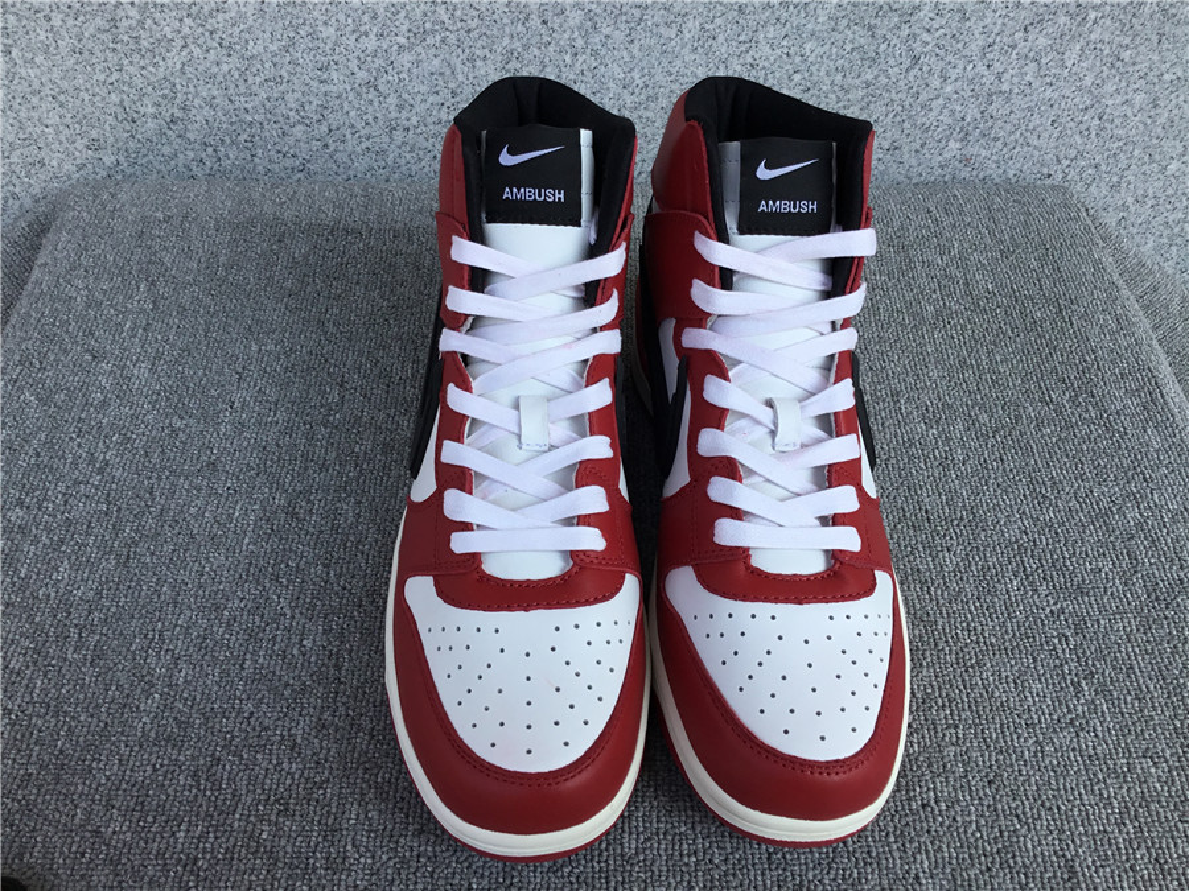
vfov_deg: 45.4
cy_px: 446
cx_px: 594
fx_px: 1065
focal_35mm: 31
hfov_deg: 58.4
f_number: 2.4
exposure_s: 1/708
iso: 25
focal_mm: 3.3
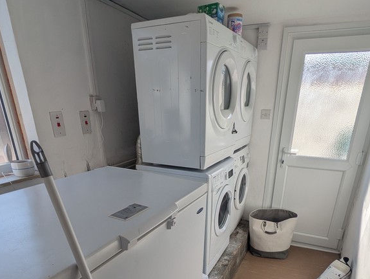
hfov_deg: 69.3
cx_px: 195
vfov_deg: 52.0
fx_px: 267
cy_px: 217
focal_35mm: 25
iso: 48
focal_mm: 1.83
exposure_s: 1/724
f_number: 2.2
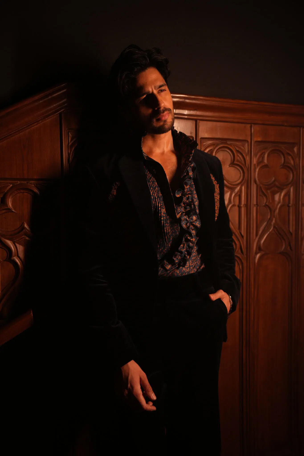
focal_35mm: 35
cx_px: 152
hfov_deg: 37.8
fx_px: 443
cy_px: 228
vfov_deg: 54.4
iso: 800
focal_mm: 35
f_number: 2.8
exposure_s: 1/200
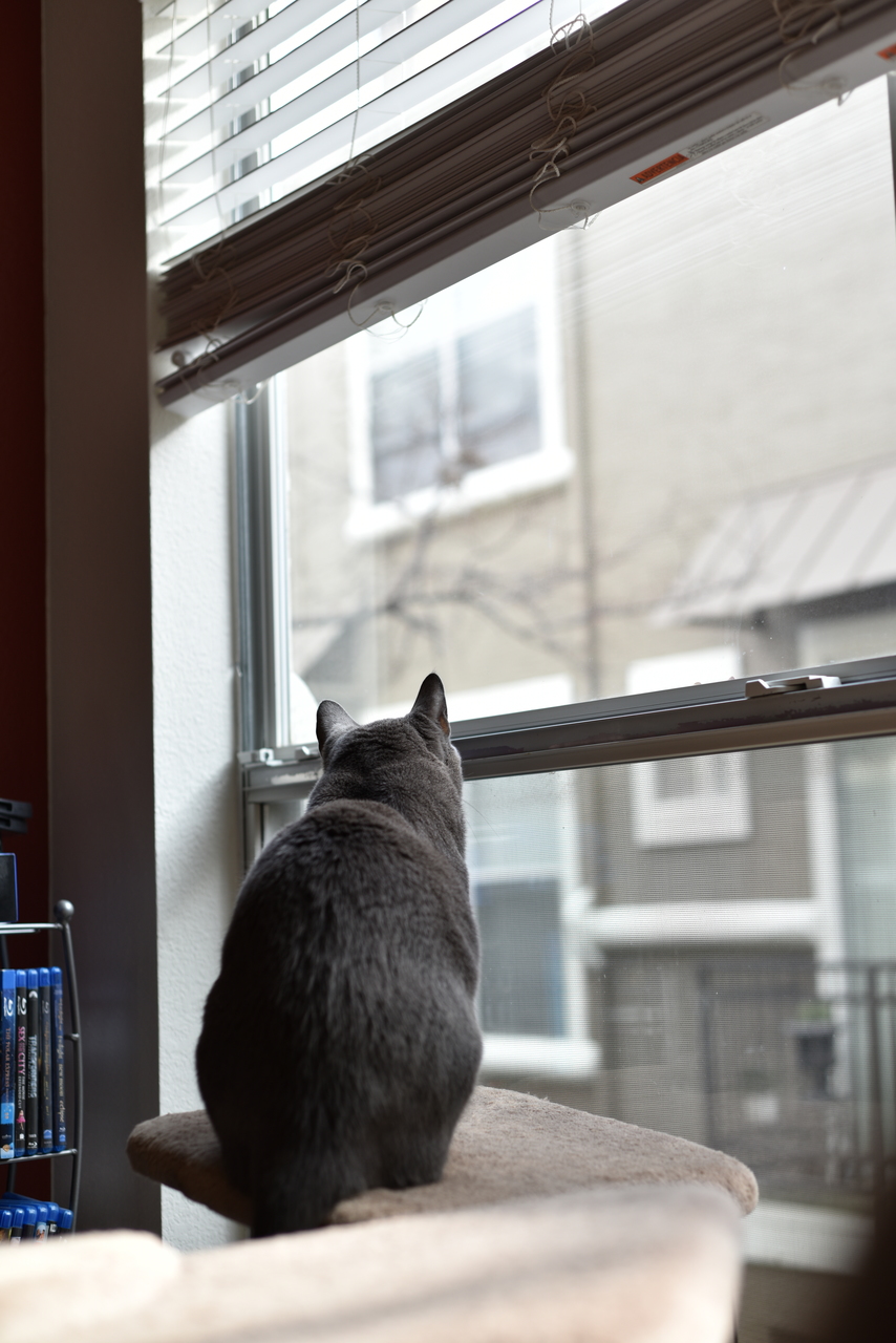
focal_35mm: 50
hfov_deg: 27.0
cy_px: 672
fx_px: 1866
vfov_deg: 39.6
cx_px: 448
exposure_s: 1/100
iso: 100
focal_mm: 50
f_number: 2.8
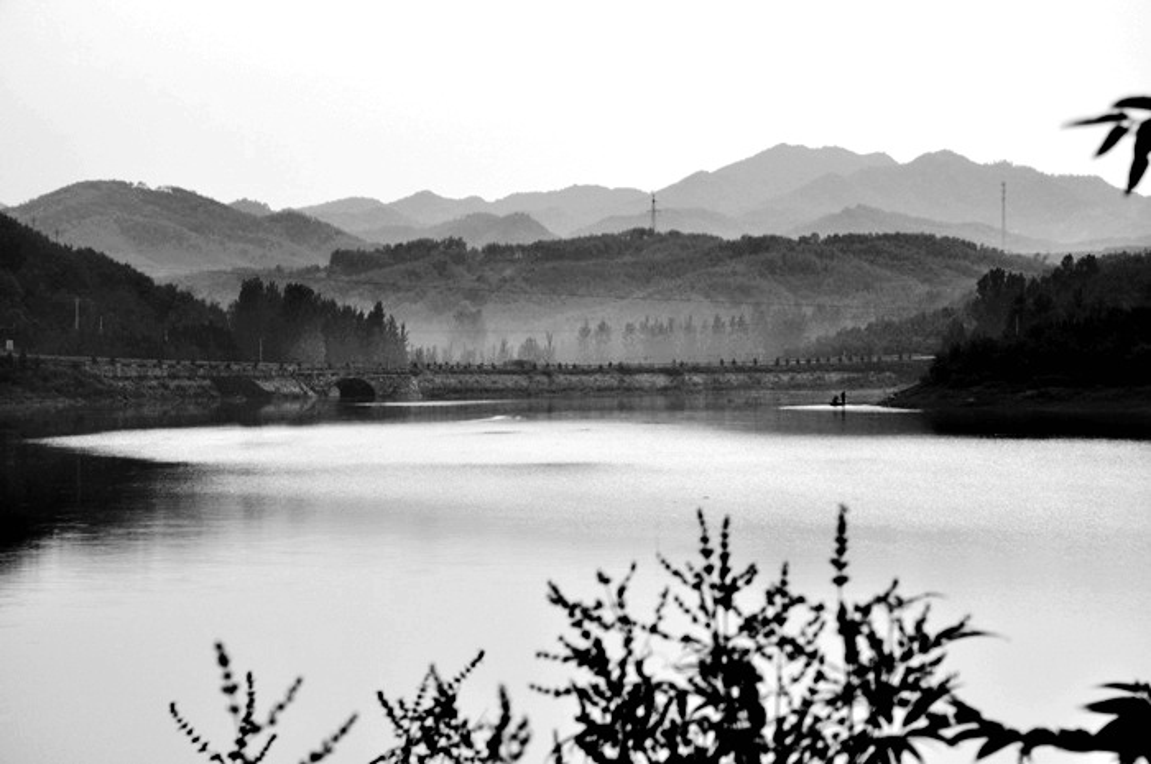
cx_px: 576
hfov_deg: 19.5
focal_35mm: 105
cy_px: 382
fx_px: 3353
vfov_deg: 13.0
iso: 200
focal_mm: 70
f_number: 10
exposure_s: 1/1.6
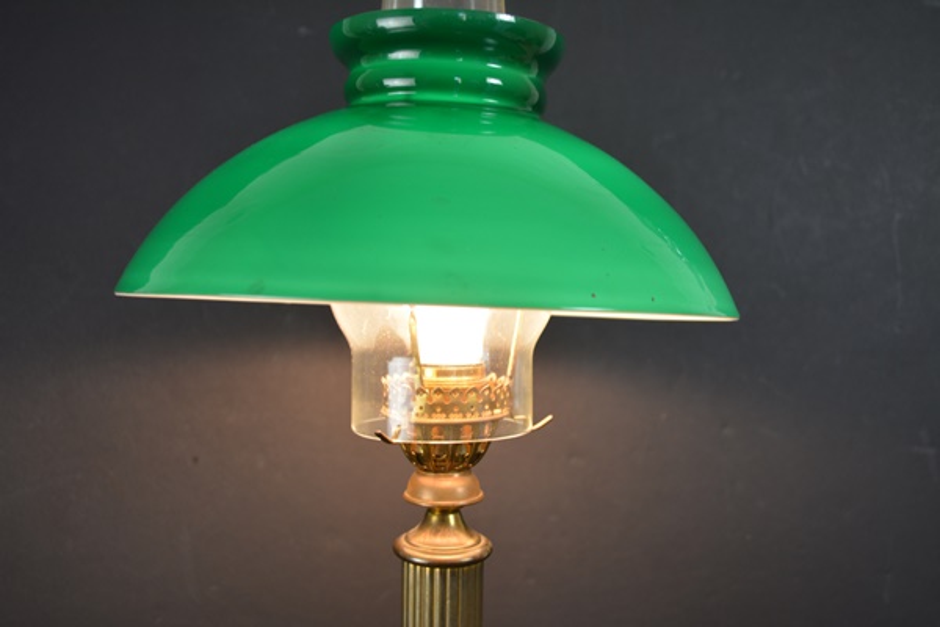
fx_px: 1018
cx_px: 470
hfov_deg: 49.6
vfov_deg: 34.2
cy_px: 314
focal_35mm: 39
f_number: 4.2
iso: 400
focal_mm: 26
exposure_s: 1/80
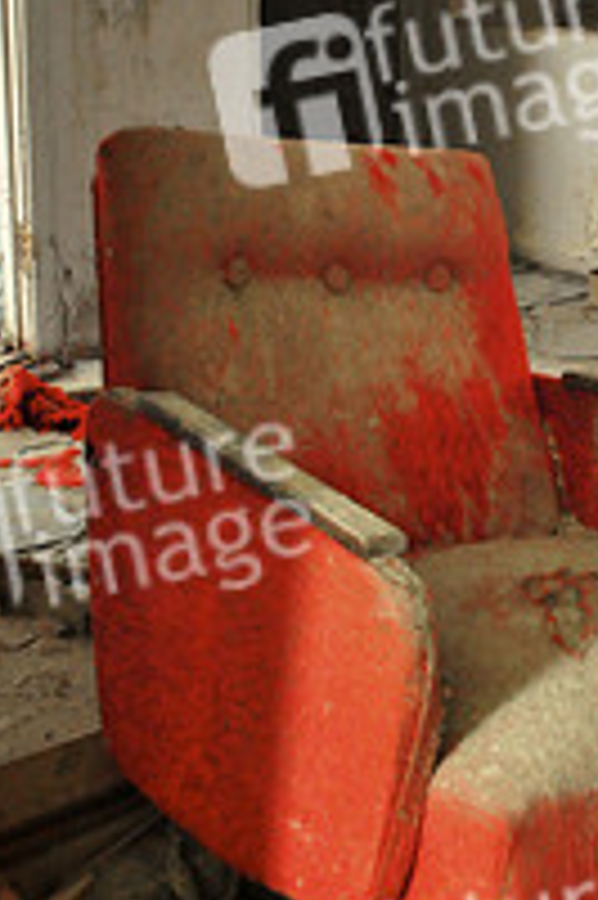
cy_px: 306
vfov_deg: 31.7
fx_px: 1572
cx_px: 573
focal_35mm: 63
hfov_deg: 20.9
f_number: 4
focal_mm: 21
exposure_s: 1/80
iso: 3200
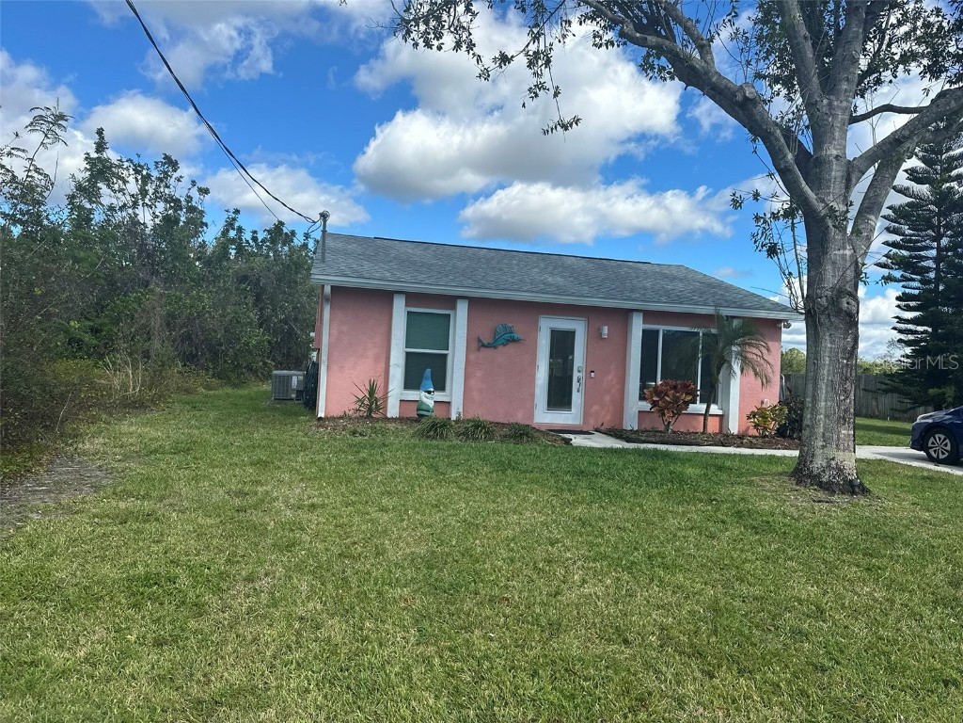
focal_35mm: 24
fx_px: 668
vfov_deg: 56.8
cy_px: 362
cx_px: 482
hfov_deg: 71.6
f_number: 1.78
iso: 80
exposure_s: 1/4016
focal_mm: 6.86
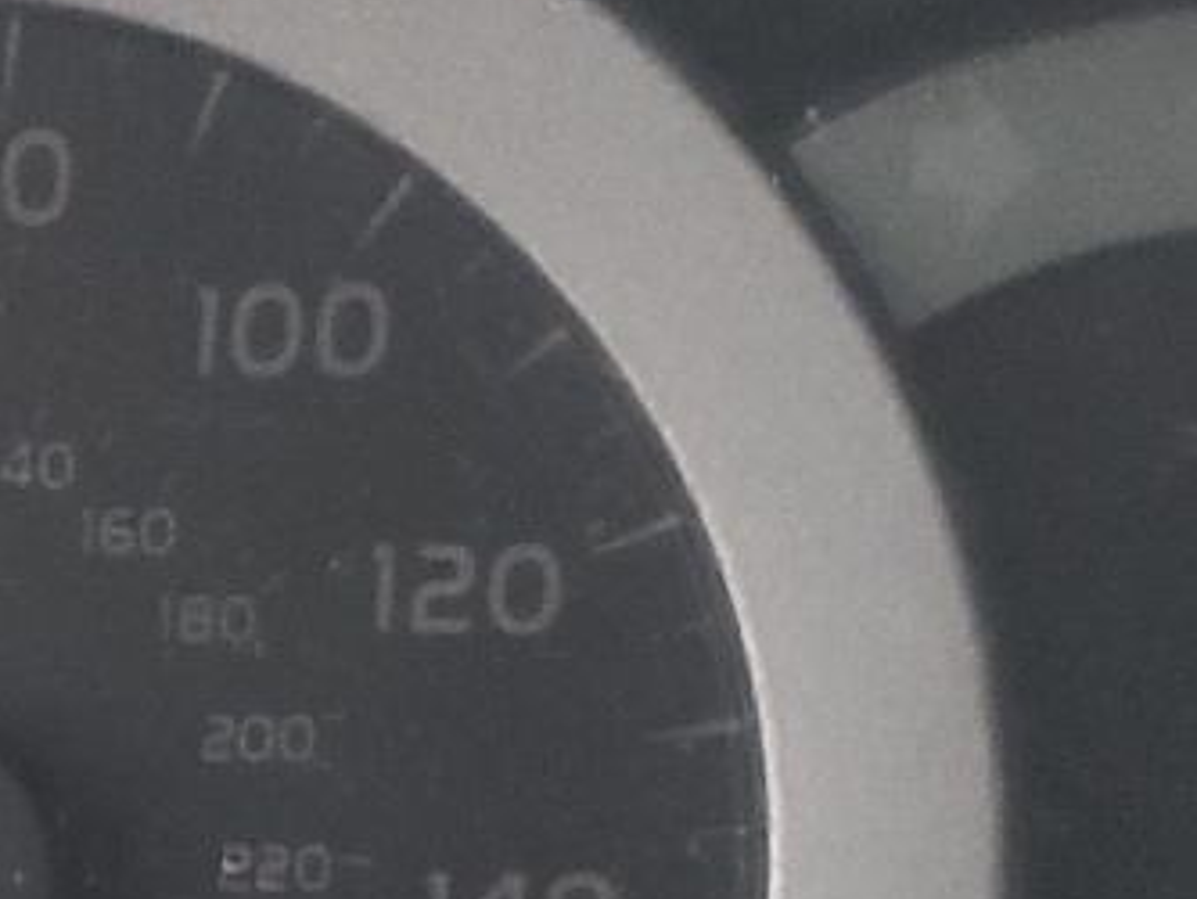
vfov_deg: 11.7
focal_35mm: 125
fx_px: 4324
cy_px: 949
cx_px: -234
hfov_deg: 15.2
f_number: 1.5
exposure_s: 1/60.2
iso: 330
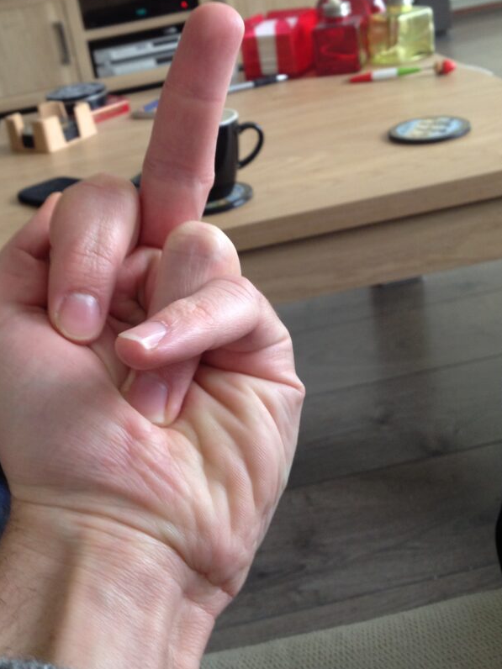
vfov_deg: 41.7
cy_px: 243
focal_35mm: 45
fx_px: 870
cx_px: 185
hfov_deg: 32.0
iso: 100
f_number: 2.4
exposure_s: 1/20
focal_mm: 4.28
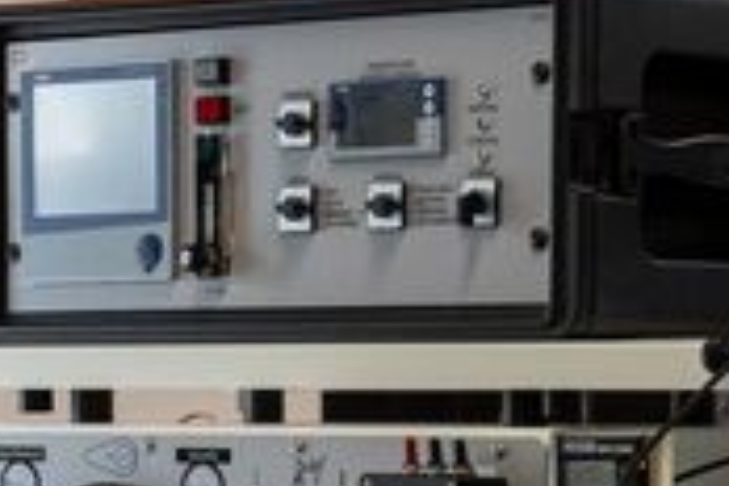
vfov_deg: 5.9
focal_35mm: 224
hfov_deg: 9.2
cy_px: 1148
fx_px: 4545
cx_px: 302
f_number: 4
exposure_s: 1/125
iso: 800
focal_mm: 32.5
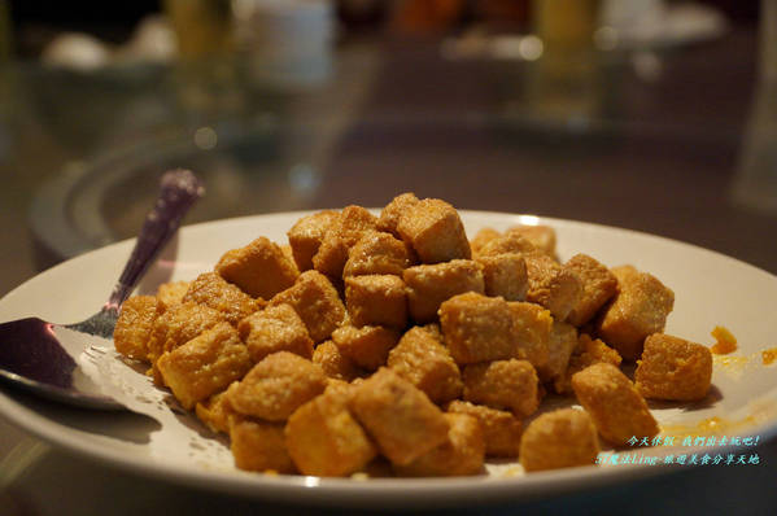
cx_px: 388
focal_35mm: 64
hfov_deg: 31.2
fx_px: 1391
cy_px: 258
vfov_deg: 21.0
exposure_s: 1/50
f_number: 4
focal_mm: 43
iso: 3200
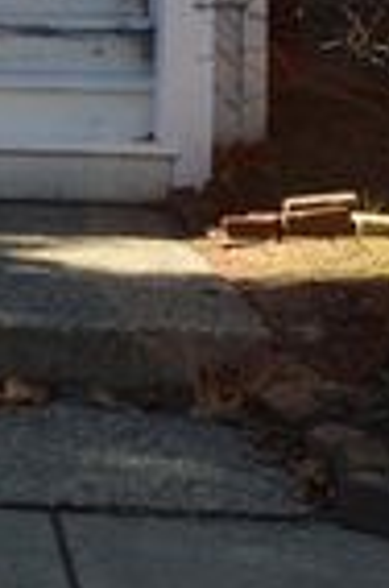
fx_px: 2329
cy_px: -596
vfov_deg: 12.6
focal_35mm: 143
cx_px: -273
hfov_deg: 9.2
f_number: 10
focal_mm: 18
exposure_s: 1/250
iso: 400
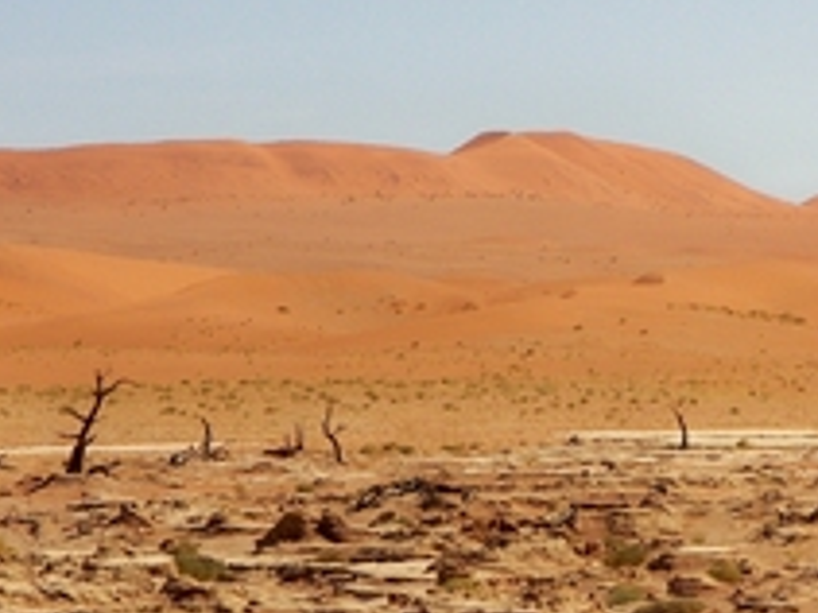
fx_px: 8384
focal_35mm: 355
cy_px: 450
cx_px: 539
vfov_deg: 4.2
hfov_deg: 5.6
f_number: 4
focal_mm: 26.3
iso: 50
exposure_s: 1/800
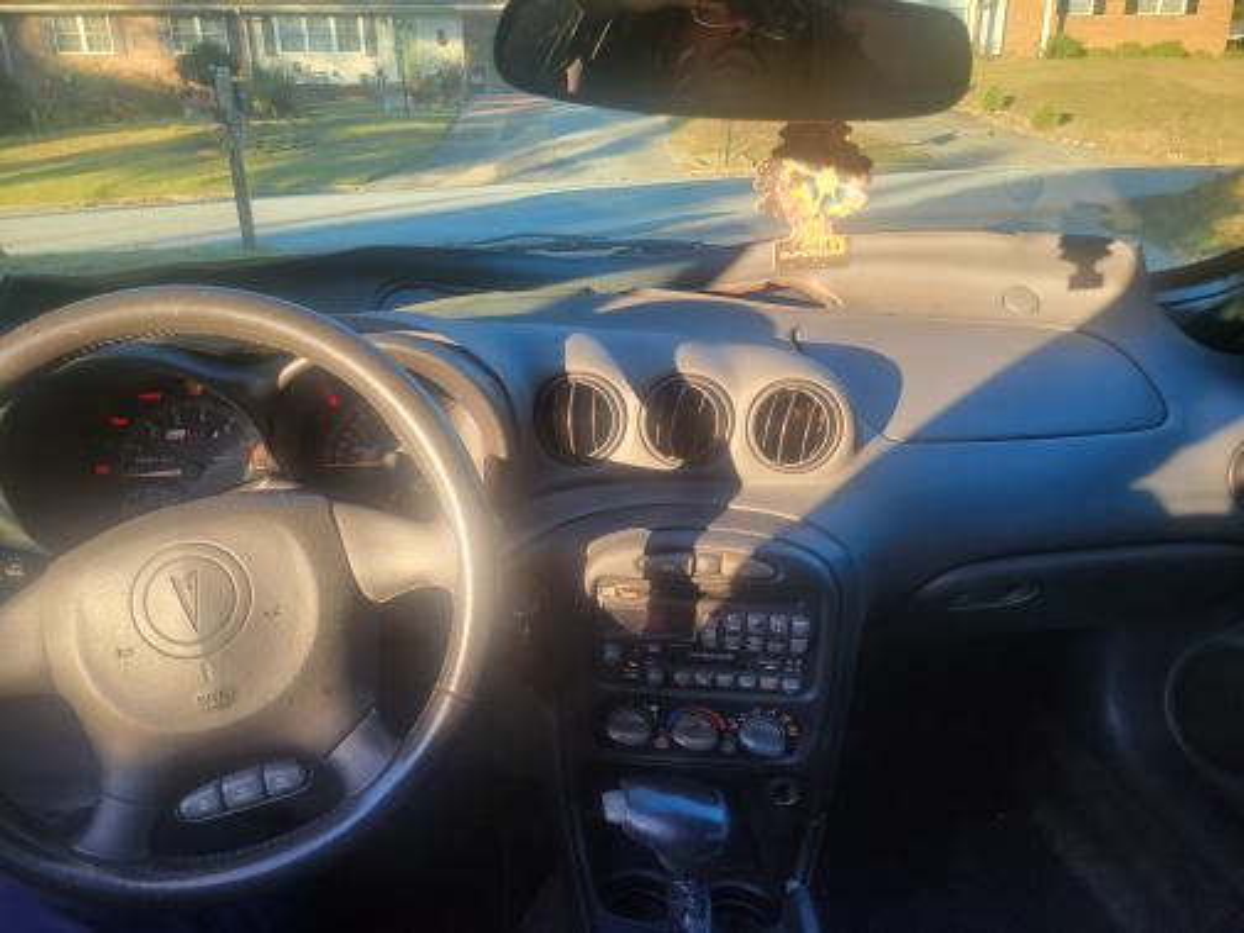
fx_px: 934
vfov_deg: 53.1
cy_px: 466
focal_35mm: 26
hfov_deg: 67.3
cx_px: 622
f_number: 1.8
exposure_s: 1/154
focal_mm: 5.4
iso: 40
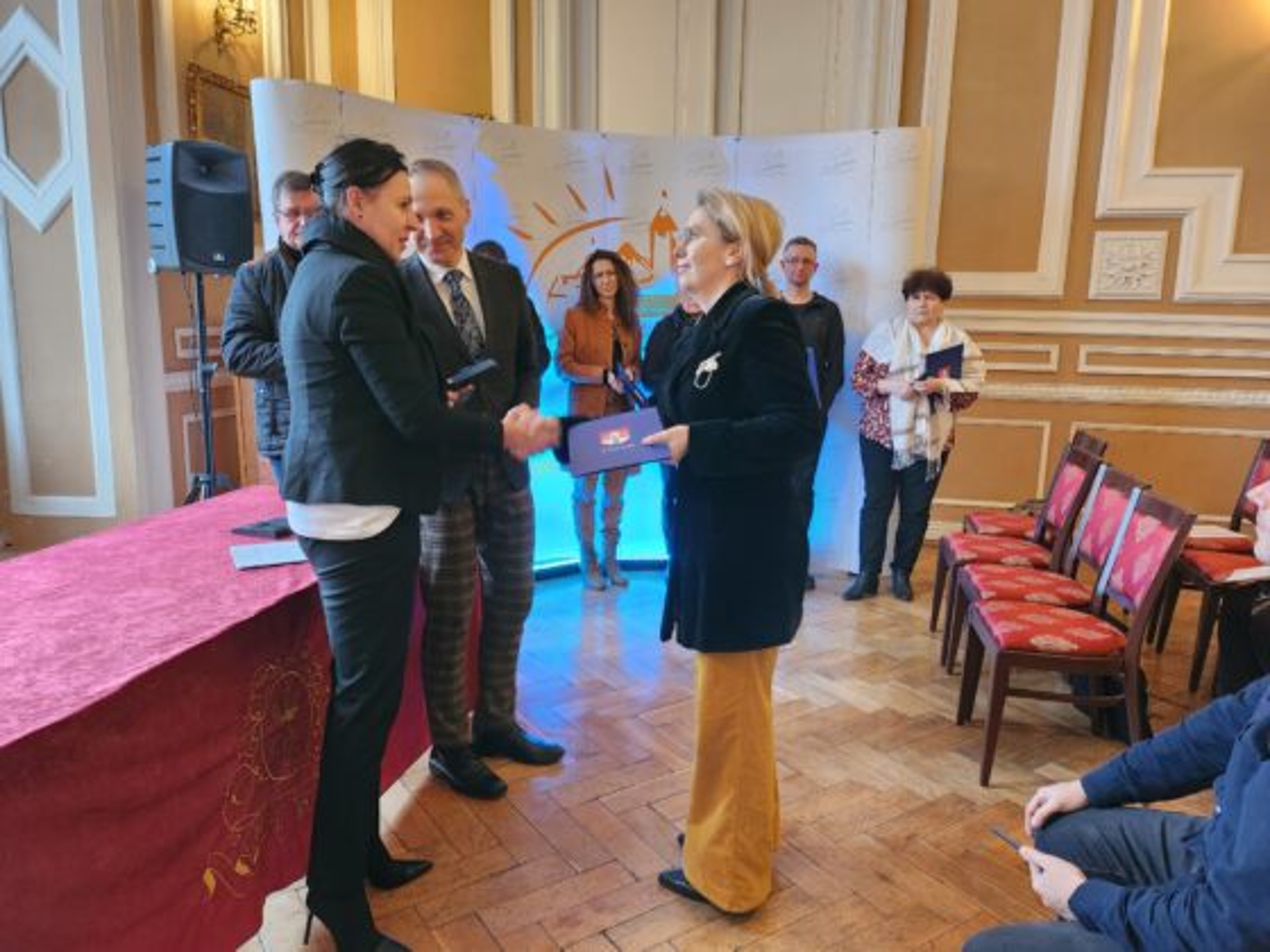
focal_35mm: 24
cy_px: 476
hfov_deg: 71.6
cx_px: 635
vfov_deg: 56.8
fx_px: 881
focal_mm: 5
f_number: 1.8
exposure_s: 1/33
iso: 640
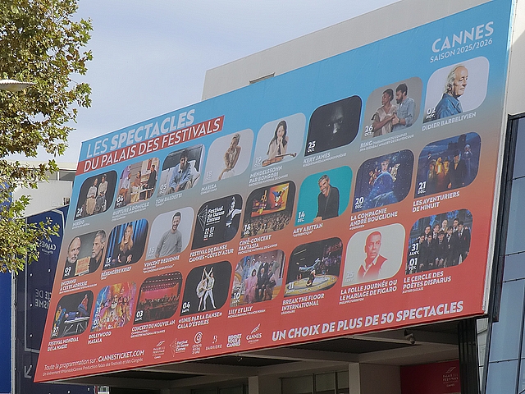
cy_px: 197
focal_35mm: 76
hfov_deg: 25.7
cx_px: 262
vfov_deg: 19.4
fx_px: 1153
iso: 64
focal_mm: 13.6
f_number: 4.6
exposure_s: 1/400
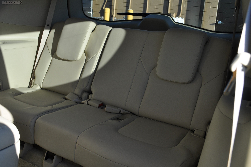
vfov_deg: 34.1
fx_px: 272
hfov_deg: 49.6
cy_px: 84
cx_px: 126
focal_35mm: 39
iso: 200
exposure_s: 1/160
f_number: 6.3
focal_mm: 26
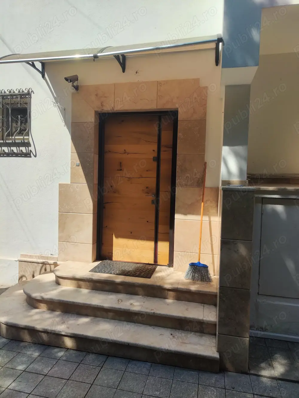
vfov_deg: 71.6
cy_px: 199
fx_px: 276
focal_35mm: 24
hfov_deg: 56.8
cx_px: 150
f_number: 1.88
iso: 50
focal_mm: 5.59
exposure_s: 1/3769
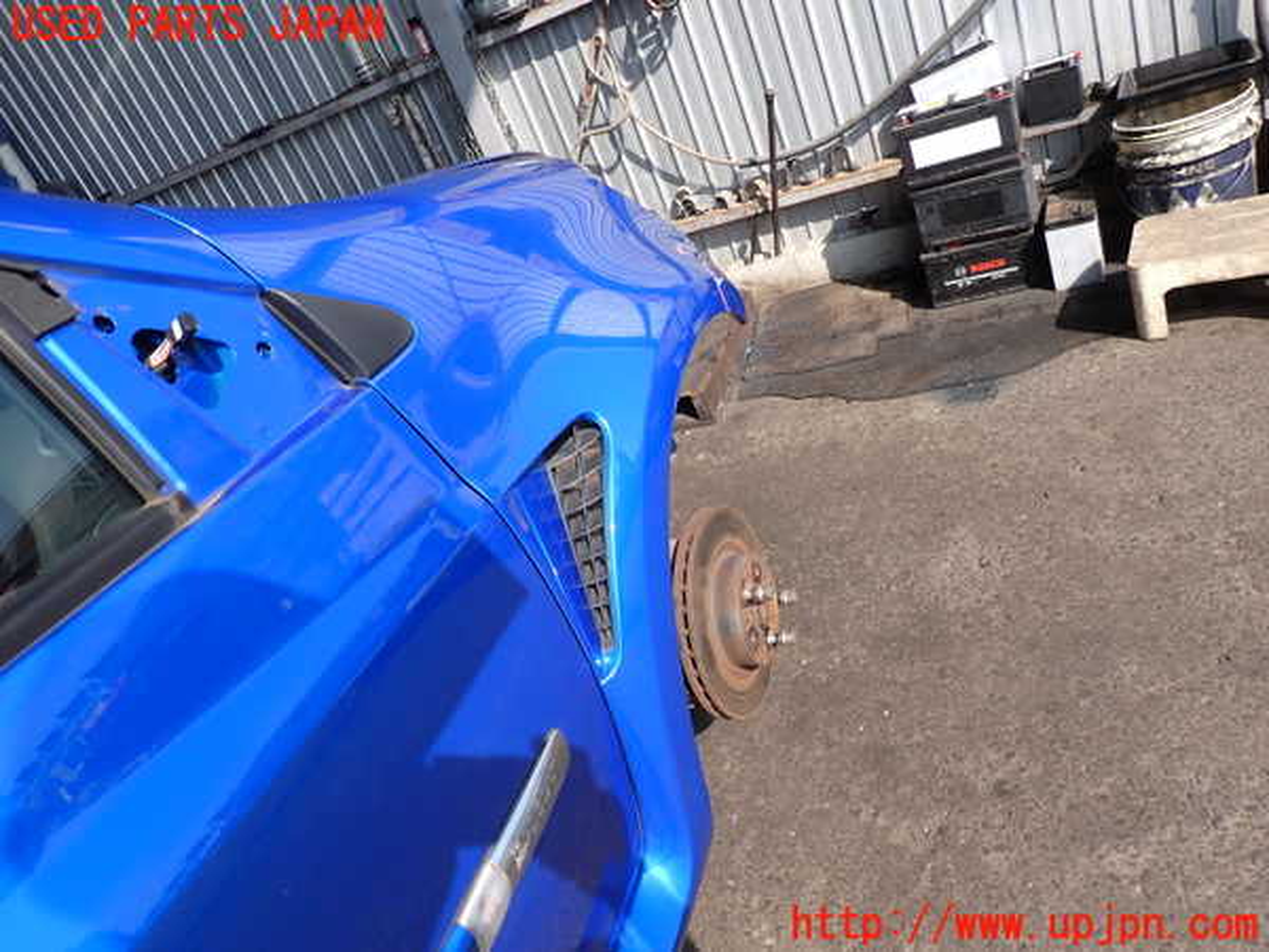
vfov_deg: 54.9
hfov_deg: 69.4
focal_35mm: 25
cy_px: 476
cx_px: 634
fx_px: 916
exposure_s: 1/640
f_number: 2.8
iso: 100
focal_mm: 4.5
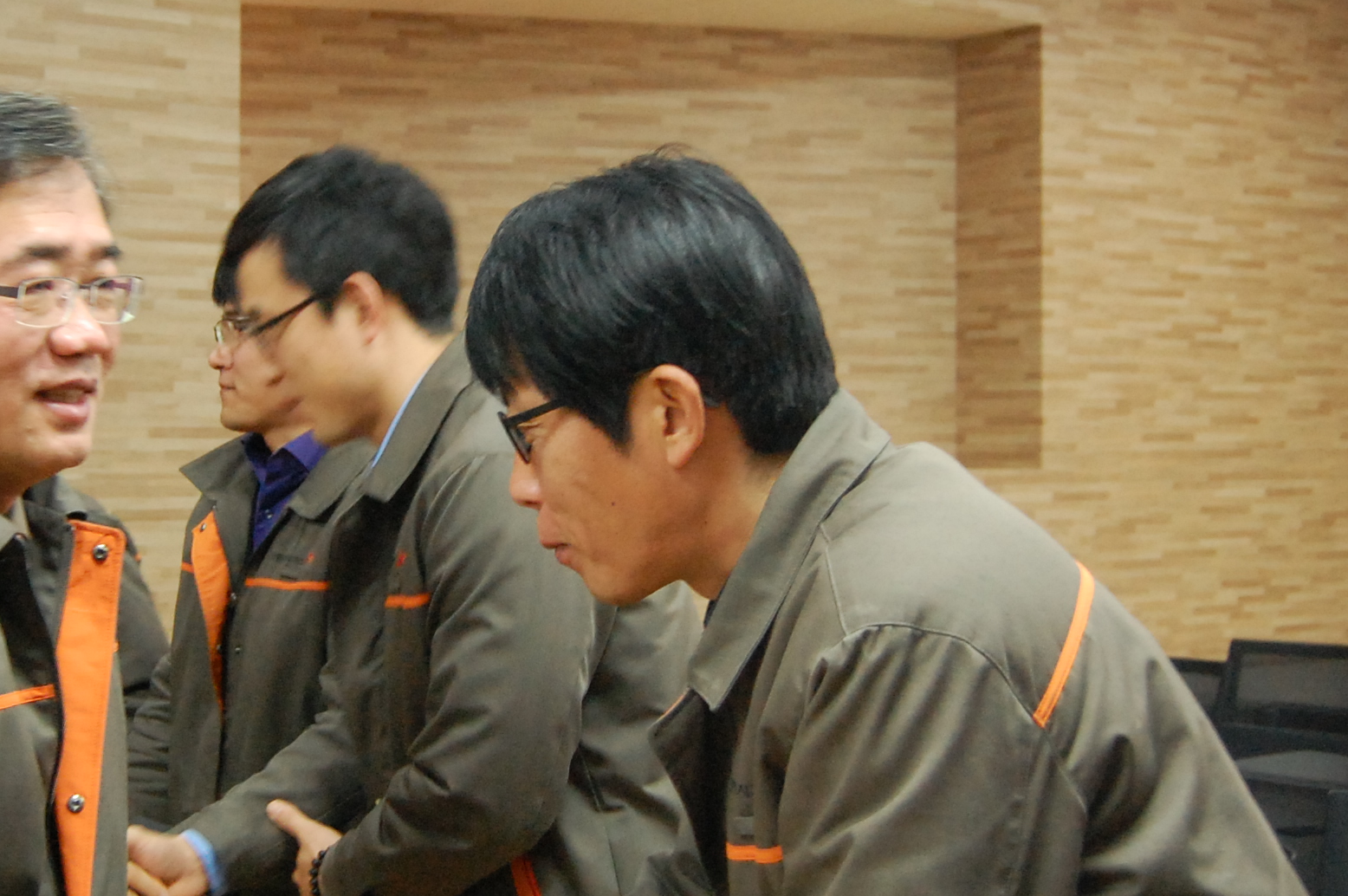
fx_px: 2169
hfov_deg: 34.2
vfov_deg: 23.3
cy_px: 428
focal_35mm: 58
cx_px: 437
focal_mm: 20
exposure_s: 1/60
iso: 1600
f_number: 3.8
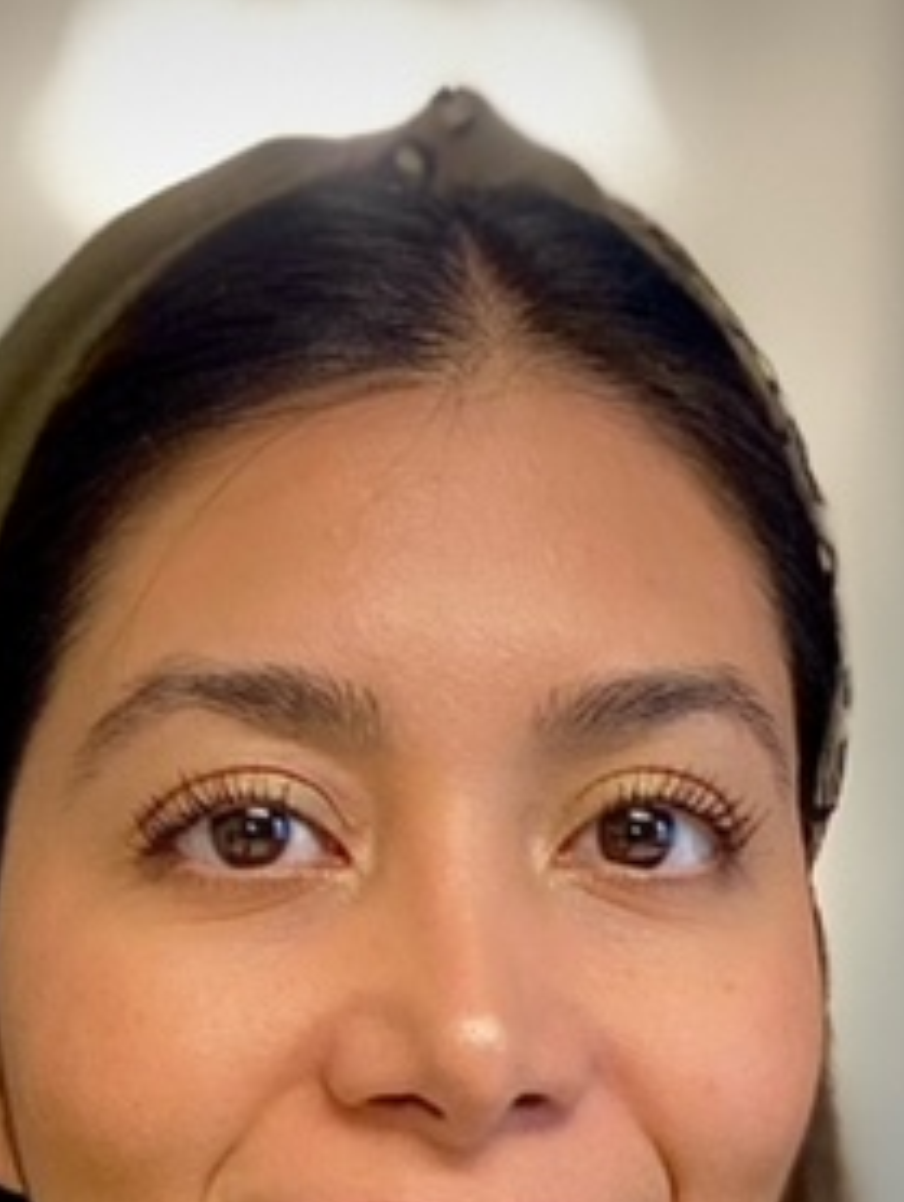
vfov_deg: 25.7
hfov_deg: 21.3
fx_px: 2399
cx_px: 368
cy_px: 1375
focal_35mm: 69
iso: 200
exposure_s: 1/60
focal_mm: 2.71
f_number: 2.2
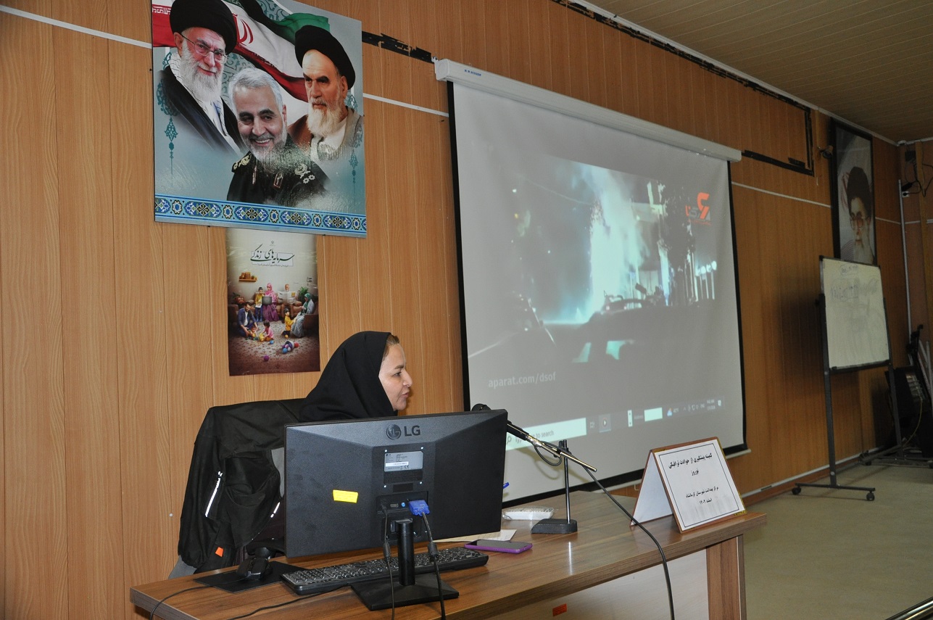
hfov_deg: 57.3
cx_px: 466
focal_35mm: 33
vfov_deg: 39.9
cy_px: 310
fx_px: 854
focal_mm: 22
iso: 800
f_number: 4
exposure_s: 1/60
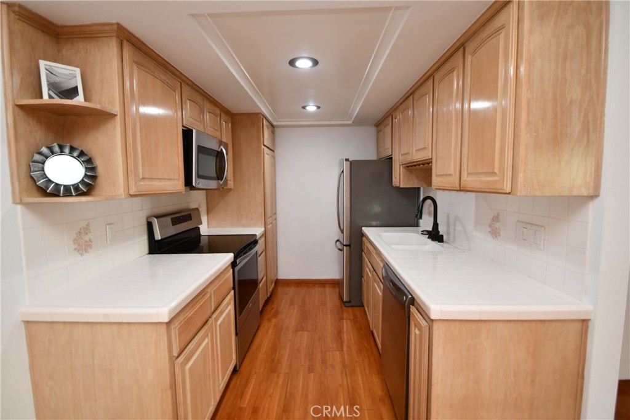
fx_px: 280
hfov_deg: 96.7
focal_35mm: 16
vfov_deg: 73.8
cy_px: 210
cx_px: 315
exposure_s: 1/60
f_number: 4
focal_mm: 11
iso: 400
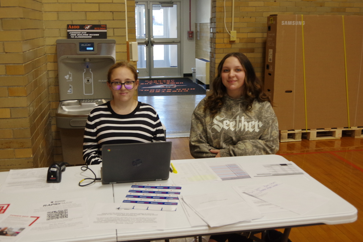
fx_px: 424
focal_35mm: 42
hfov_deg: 46.4
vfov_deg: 31.9
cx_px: 182
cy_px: 121
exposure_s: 1/50
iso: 1600
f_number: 6.3
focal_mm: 28
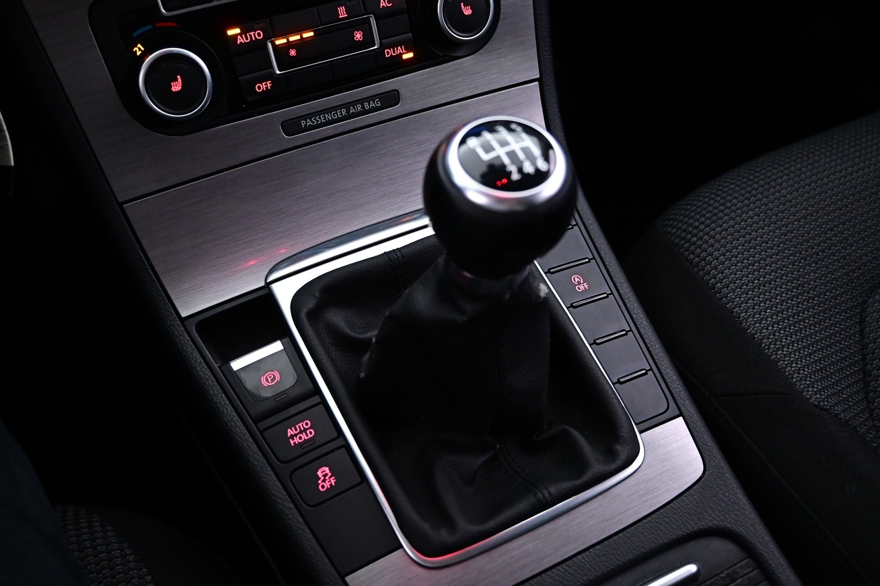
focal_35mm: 32
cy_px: 293
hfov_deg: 59.5
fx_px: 770
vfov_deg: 41.7
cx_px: 440
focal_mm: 21
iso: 3200
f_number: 4
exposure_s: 1/25
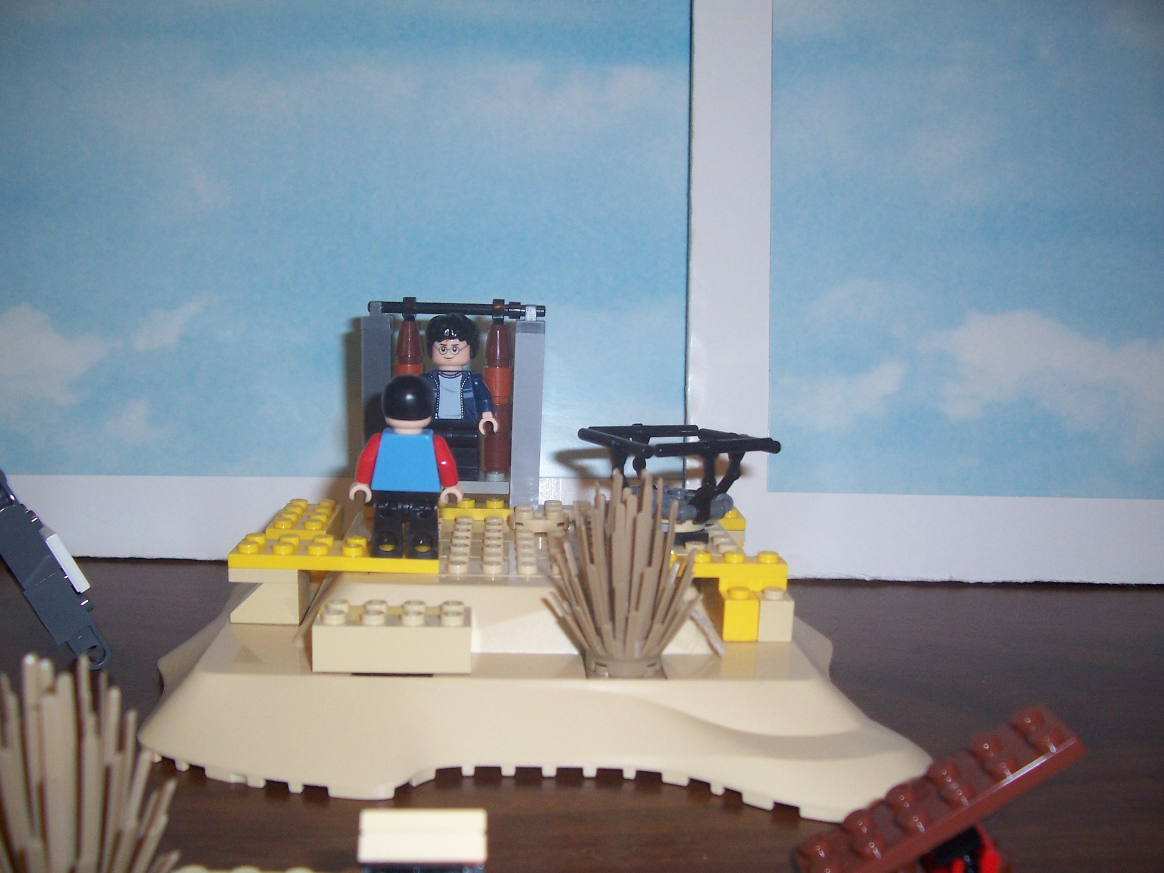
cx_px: 582
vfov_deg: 41.8
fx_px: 1143
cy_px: 436
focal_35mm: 34
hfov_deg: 54.0
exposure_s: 1/60
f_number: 2.7
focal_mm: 5.6
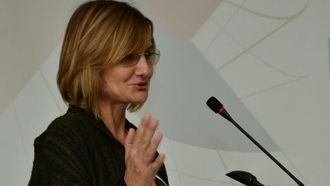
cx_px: 248
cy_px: 136
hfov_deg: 17.8
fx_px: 1050
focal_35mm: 120
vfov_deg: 10.1
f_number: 5
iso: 320
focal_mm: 50
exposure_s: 1/100
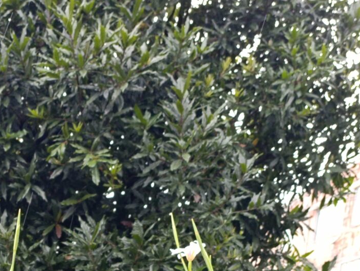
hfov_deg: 22.9
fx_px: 875
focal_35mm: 84
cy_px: 387
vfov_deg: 16.3
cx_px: 61
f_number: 1.6
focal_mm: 6.14
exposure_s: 1/120
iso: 250
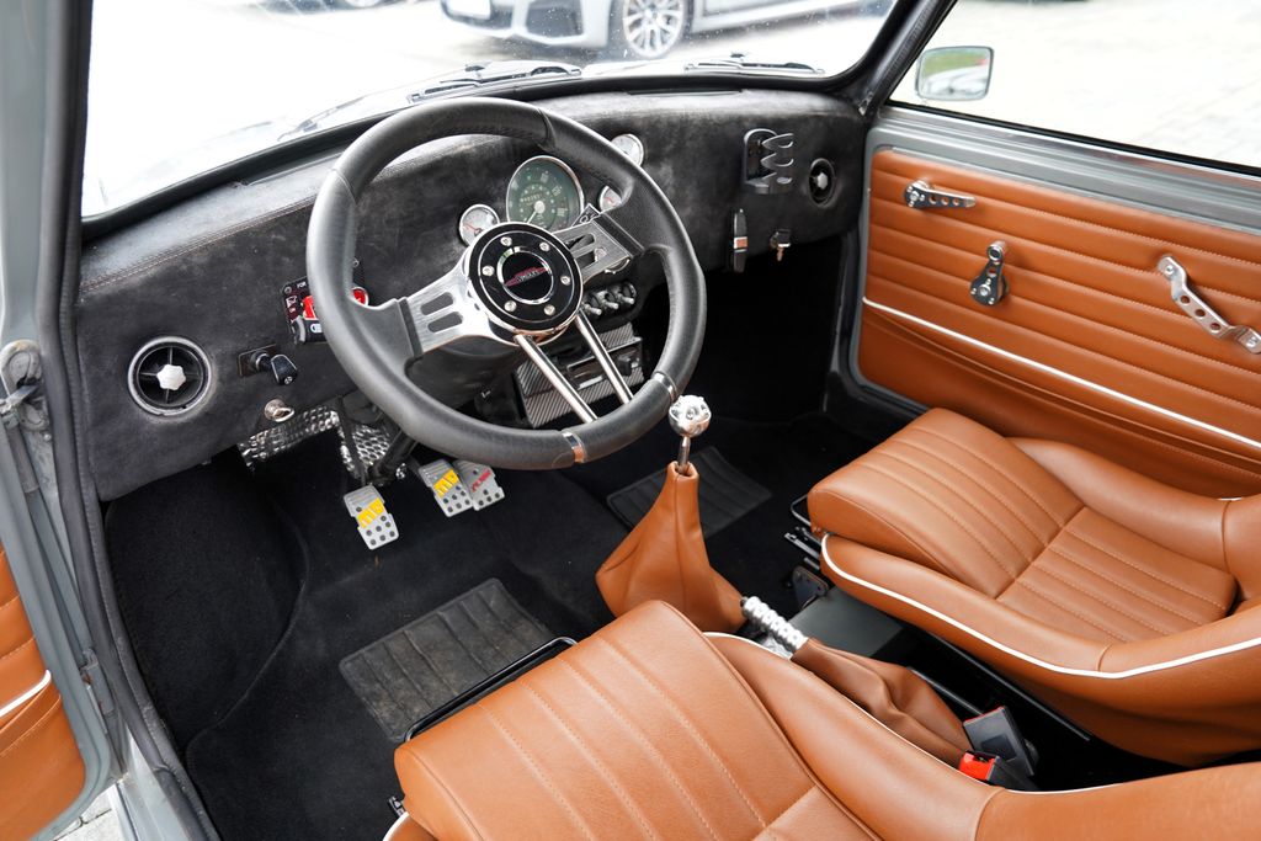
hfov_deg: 73.7
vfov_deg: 53.1
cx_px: 630
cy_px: 420
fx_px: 841
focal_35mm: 24
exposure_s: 1/160
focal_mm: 24
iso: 640
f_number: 4
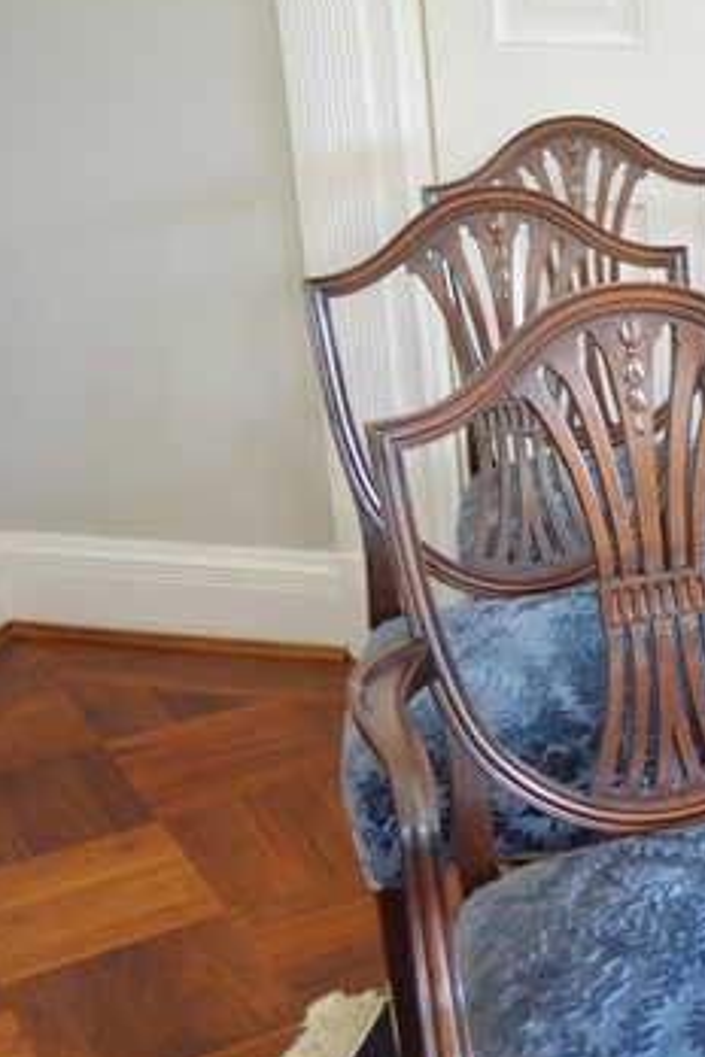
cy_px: 589
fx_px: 1821
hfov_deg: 20.2
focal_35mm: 62
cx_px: 899
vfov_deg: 32.3
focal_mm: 24
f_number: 4
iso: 800
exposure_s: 1/40
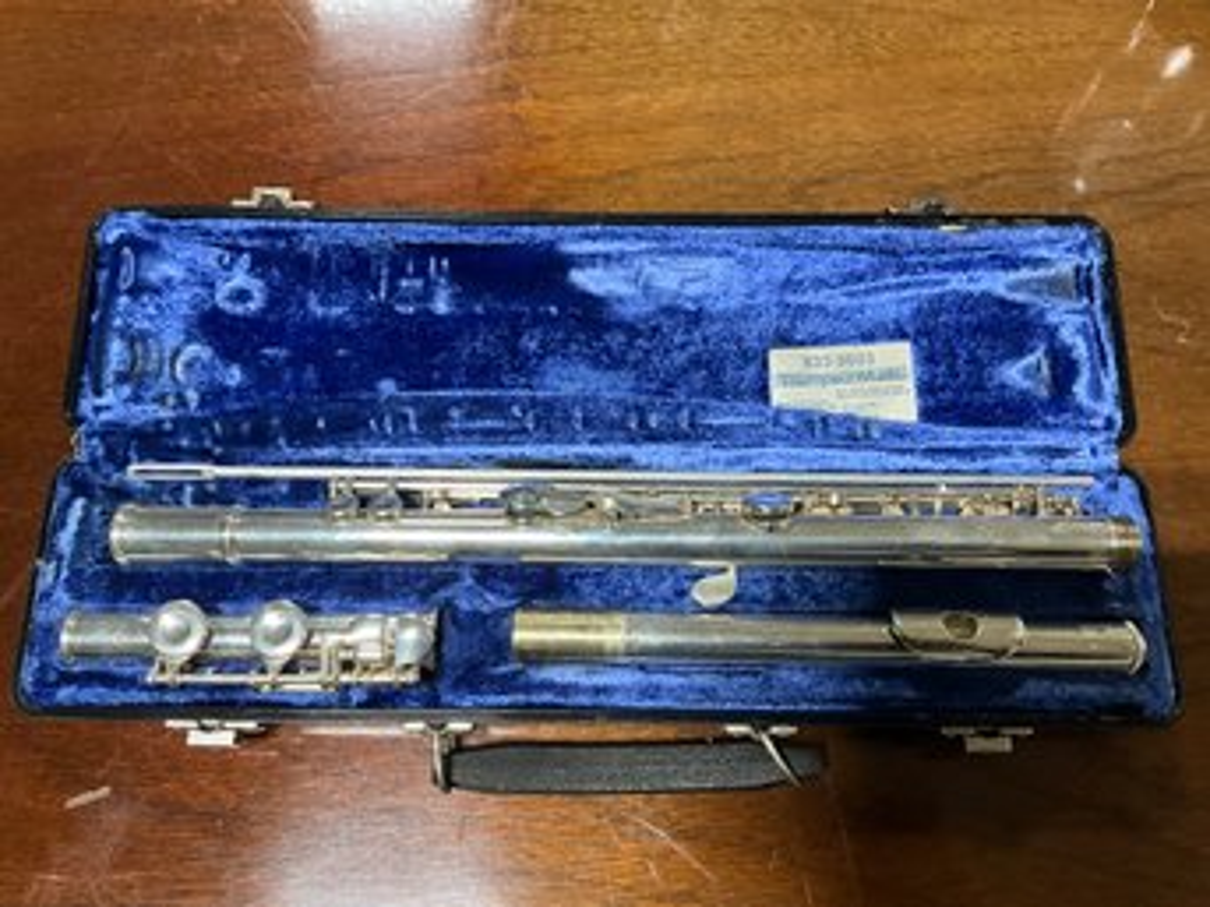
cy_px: 454
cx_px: 605
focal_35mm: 29
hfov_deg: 61.7
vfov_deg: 48.2
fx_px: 1013
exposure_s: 1/62
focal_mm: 3
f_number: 1.8
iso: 64
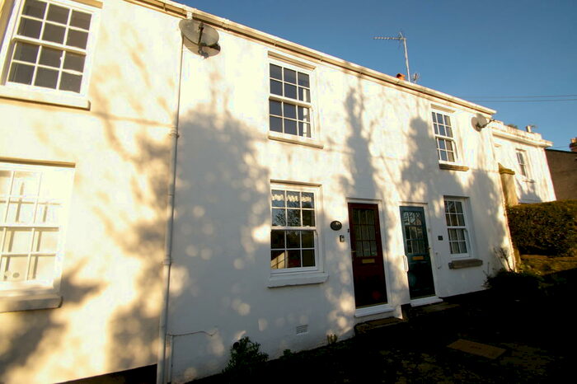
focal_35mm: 15
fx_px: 240
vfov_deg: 77.3
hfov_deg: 100.4
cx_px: 288
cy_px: 192
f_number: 8
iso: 200
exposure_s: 1/750
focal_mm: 10
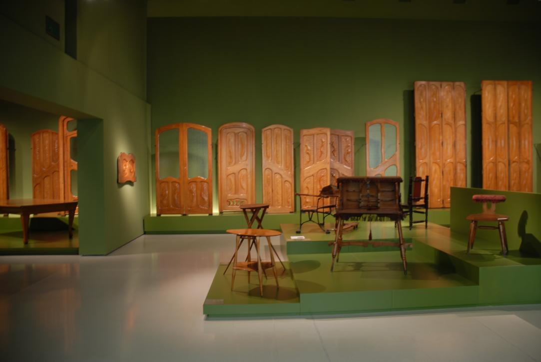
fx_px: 406
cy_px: 181
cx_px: 270
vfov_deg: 48.1
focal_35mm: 27
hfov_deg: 67.3
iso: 100
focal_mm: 18
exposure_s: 1/3
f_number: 3.5
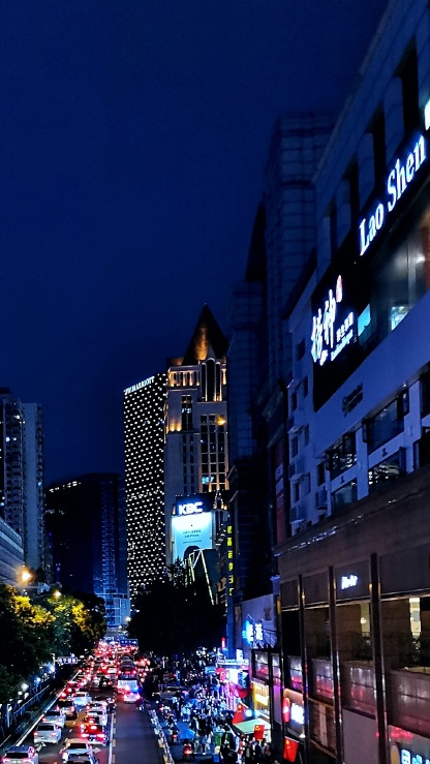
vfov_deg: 43.1
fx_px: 932
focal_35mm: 46
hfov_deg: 25.0
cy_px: 578
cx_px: 27
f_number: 1.8
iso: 800
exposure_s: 1/50
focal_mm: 4.75
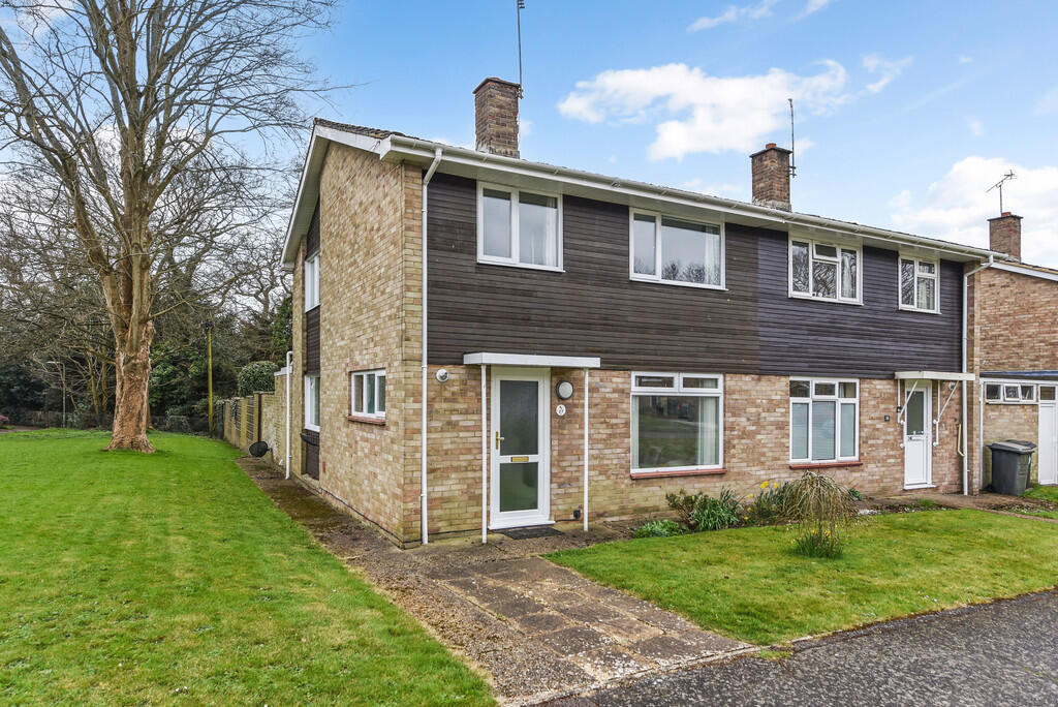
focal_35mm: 21
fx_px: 617
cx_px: 529
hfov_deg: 81.2
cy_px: 354
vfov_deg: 59.6
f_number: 7.1
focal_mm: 21
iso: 400
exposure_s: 1/800
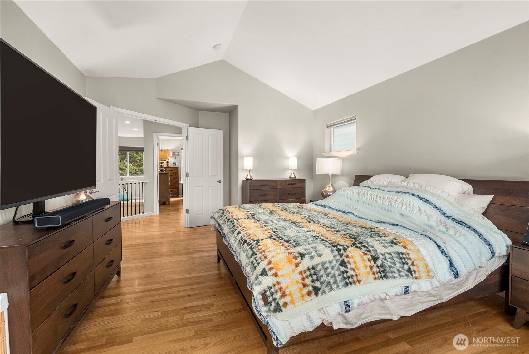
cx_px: 264
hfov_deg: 96.7
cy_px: 177
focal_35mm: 16
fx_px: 235
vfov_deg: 73.8
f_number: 7.1
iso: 1000
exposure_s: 1/8
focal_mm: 16
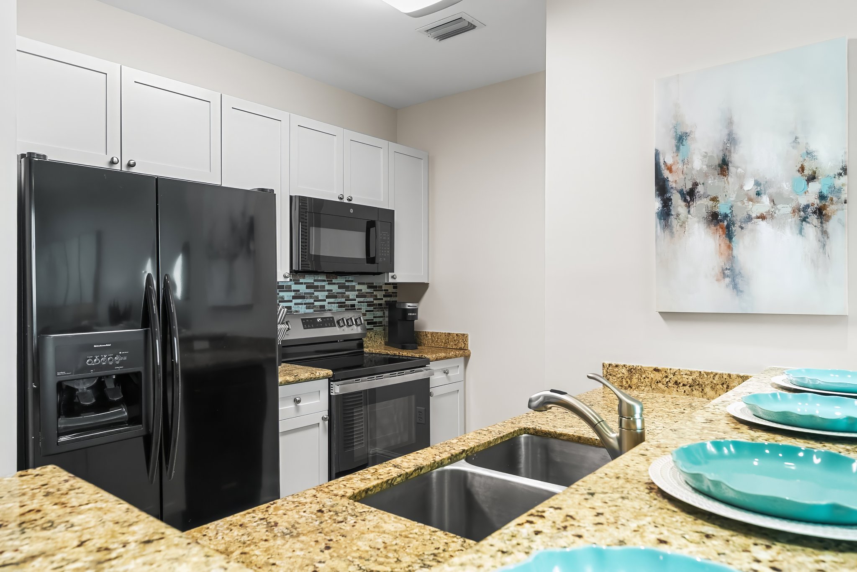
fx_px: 572
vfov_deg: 53.2
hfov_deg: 73.7
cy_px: 286
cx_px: 428
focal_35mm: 24
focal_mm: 24
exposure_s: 1/40
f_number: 8
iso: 12800
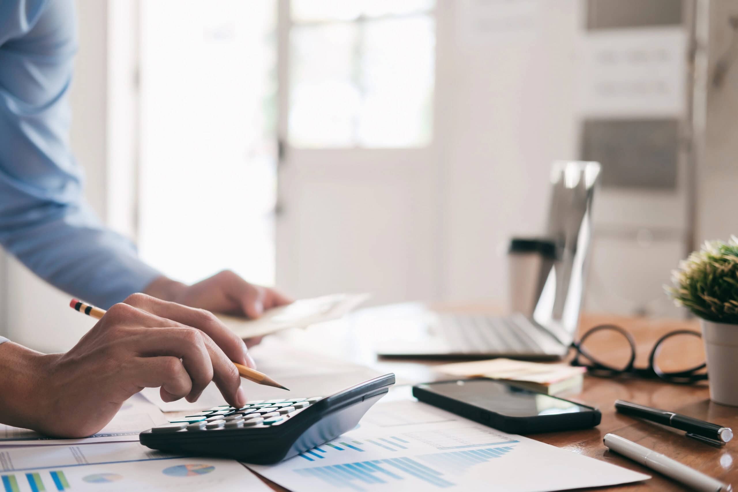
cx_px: 369
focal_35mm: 53
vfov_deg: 25.5
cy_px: 246
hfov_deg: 37.5
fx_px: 1086
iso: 200
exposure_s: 1/60
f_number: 2
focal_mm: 35
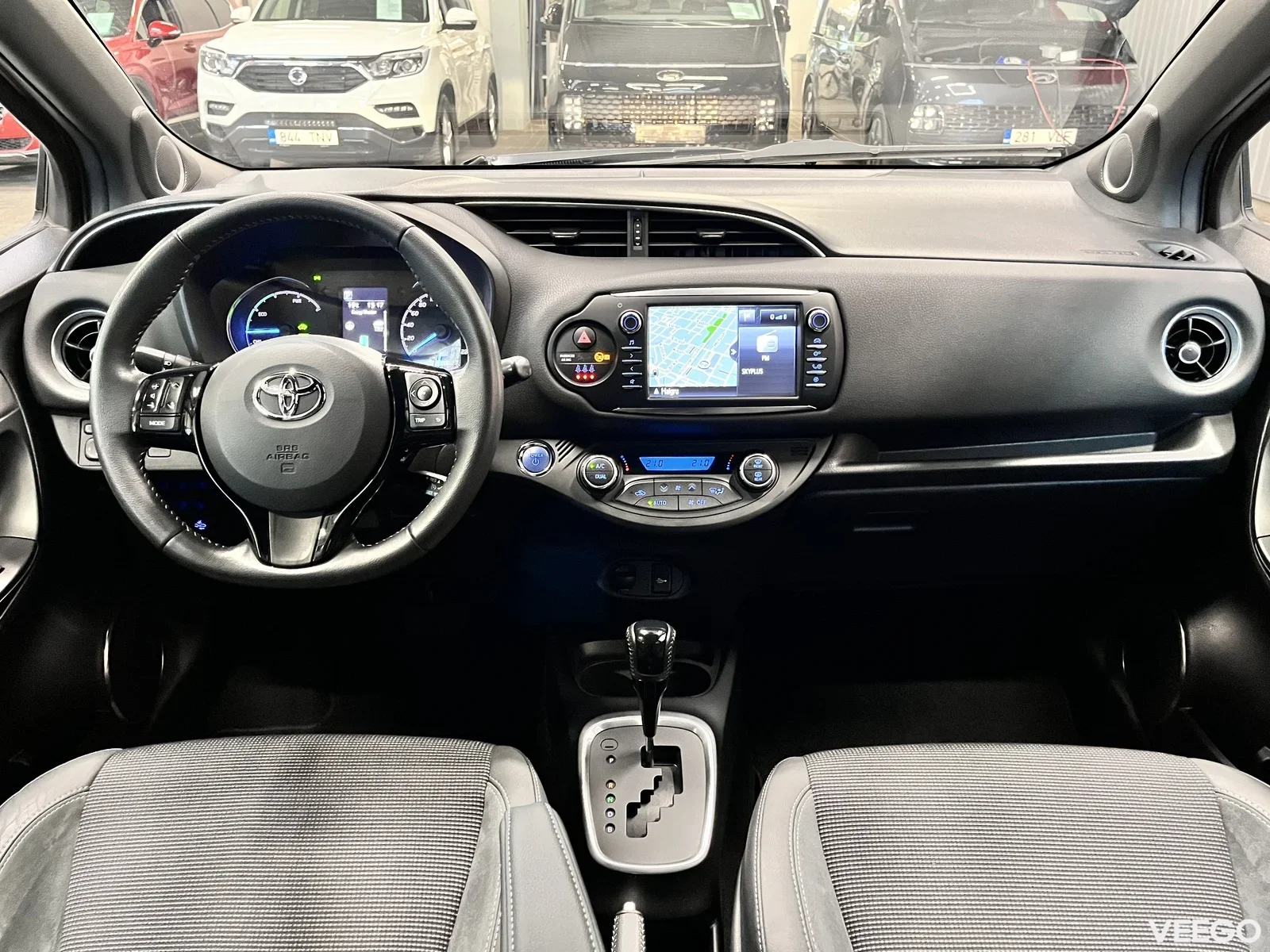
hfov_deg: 67.3
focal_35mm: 26
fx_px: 954
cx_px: 635
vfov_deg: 53.1
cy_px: 476
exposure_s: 1/39
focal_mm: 5.1
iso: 640
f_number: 1.6
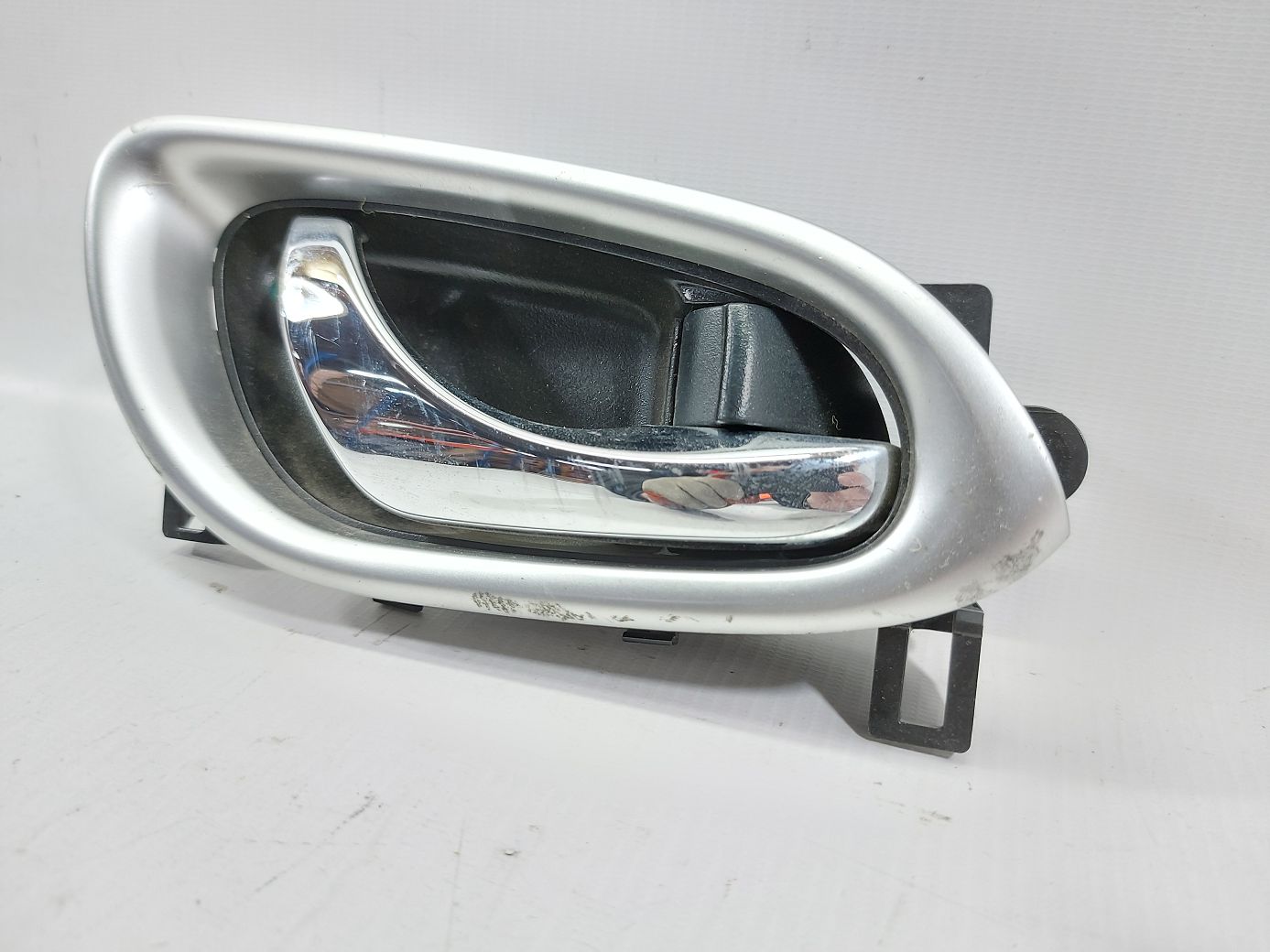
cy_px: 476
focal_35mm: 24
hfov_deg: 71.6
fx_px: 880
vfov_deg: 56.8
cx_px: 635
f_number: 1.8
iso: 160
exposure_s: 1/50
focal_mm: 5.23
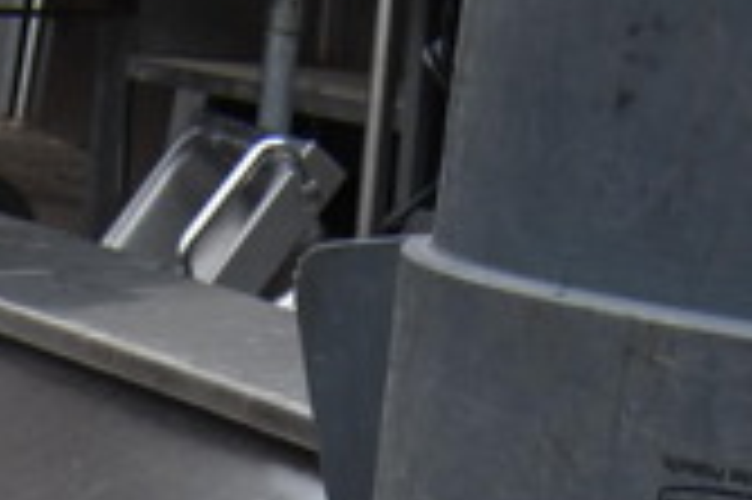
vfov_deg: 7.1
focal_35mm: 148
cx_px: 216
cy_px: 1984
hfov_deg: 13.8
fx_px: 3088
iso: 220
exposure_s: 1/125
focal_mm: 18
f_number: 5.6
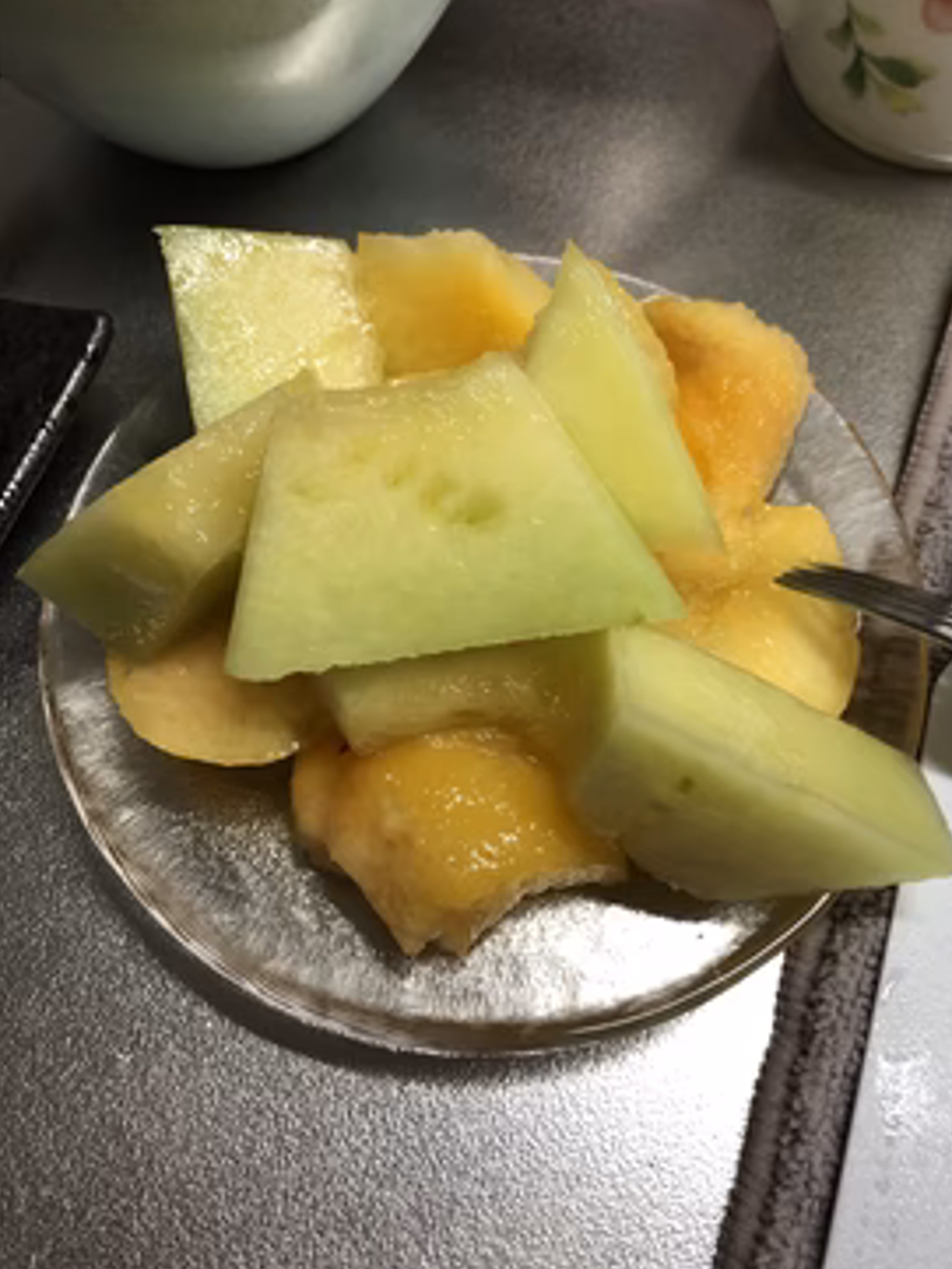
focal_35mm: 31
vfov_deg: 58.3
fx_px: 1136
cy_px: 619
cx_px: 520
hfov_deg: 45.4
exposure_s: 1/30
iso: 25
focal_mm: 4
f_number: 1.8
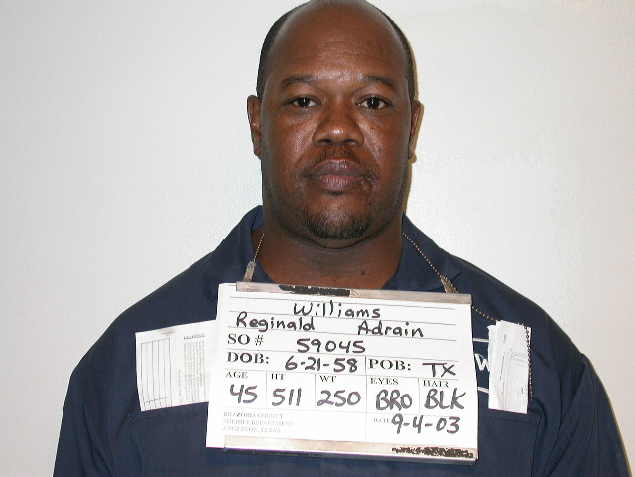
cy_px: 238
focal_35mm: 71
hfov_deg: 27.4
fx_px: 1302
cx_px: 318
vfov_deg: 20.7
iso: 100
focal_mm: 14.7
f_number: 3.3
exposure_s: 1/60.3
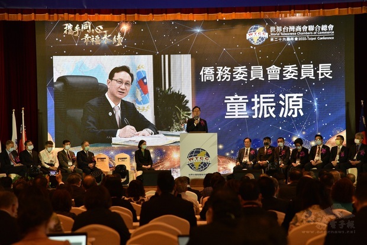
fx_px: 1224
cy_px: 122
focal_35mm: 120
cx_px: 184
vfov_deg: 11.4
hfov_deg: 17.1
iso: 1800
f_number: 5
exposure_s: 1/125
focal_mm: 120
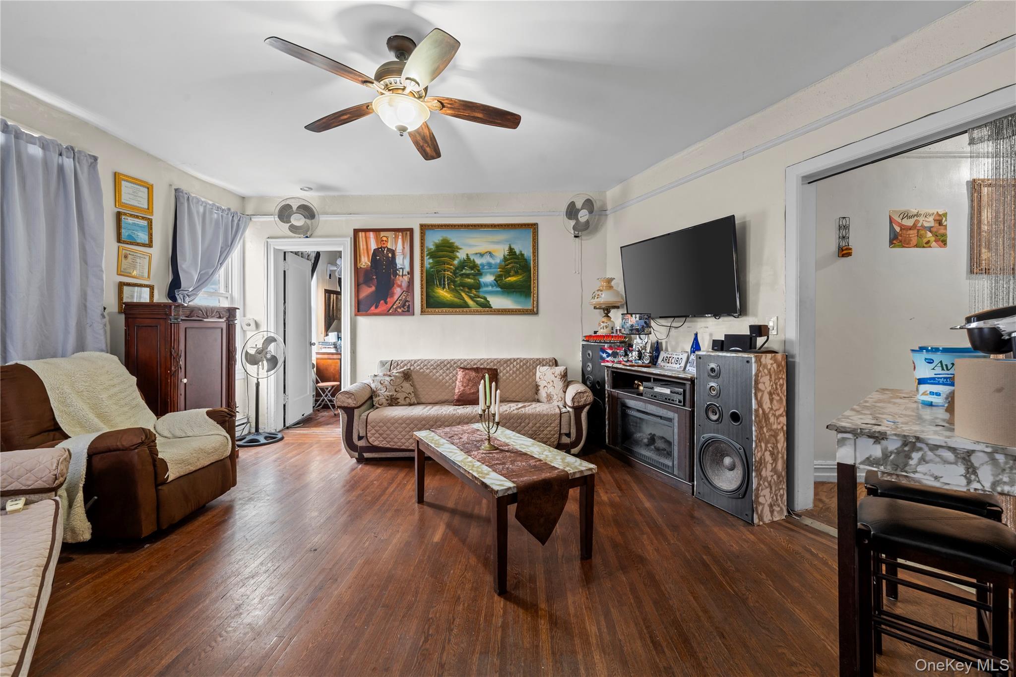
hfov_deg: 104.3
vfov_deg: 81.2
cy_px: 338
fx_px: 395
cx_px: 508
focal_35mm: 14
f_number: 10
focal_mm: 14
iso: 500
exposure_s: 1/1.25
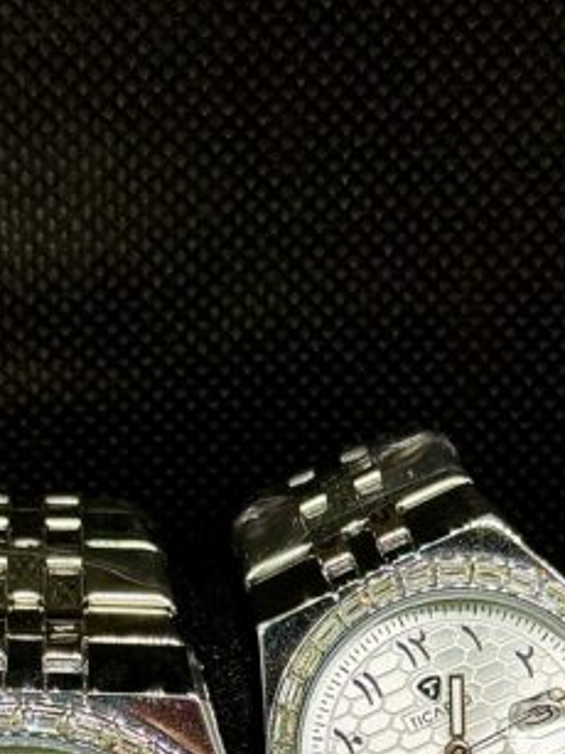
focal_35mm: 125
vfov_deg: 15.3
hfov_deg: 11.8
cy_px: 882
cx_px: 216
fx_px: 2722
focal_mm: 6.86
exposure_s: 1/121
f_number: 1.78
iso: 64
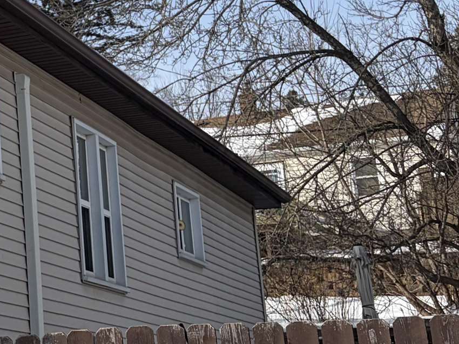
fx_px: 1246
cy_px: 146
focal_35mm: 94
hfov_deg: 17.1
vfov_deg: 15.7
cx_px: -367
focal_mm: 5.96
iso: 64
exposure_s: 1/4950
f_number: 1.6
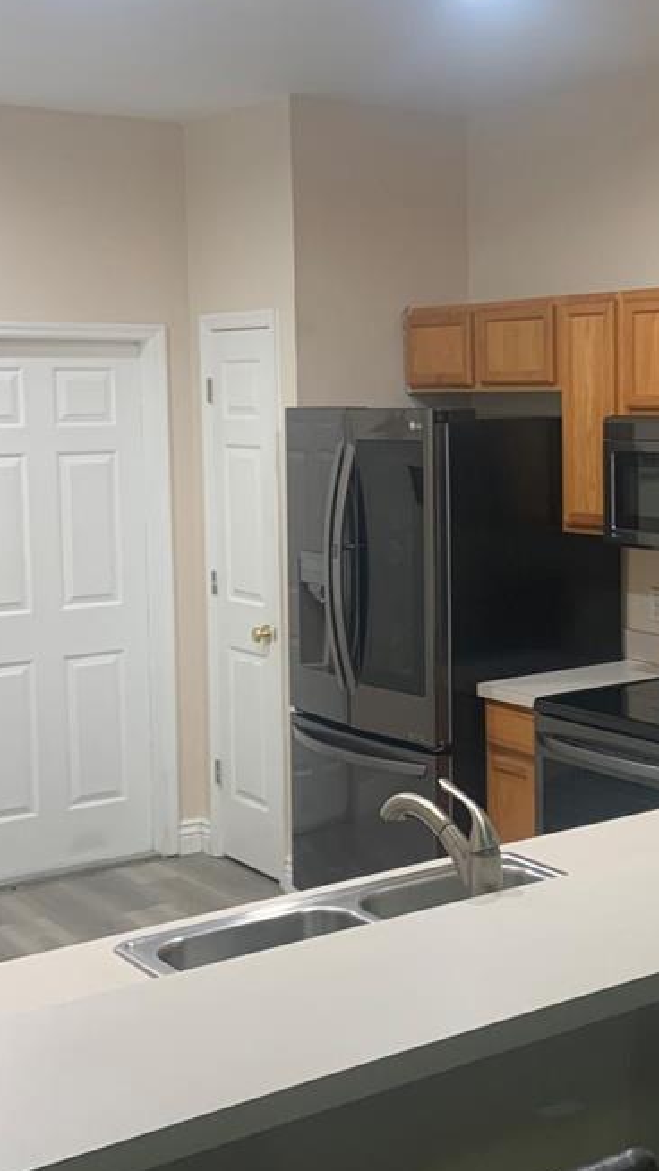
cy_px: 537
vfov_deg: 39.8
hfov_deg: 22.7
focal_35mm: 52
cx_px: 535
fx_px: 1615
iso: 125
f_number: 1.8
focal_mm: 4.25
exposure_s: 1/60
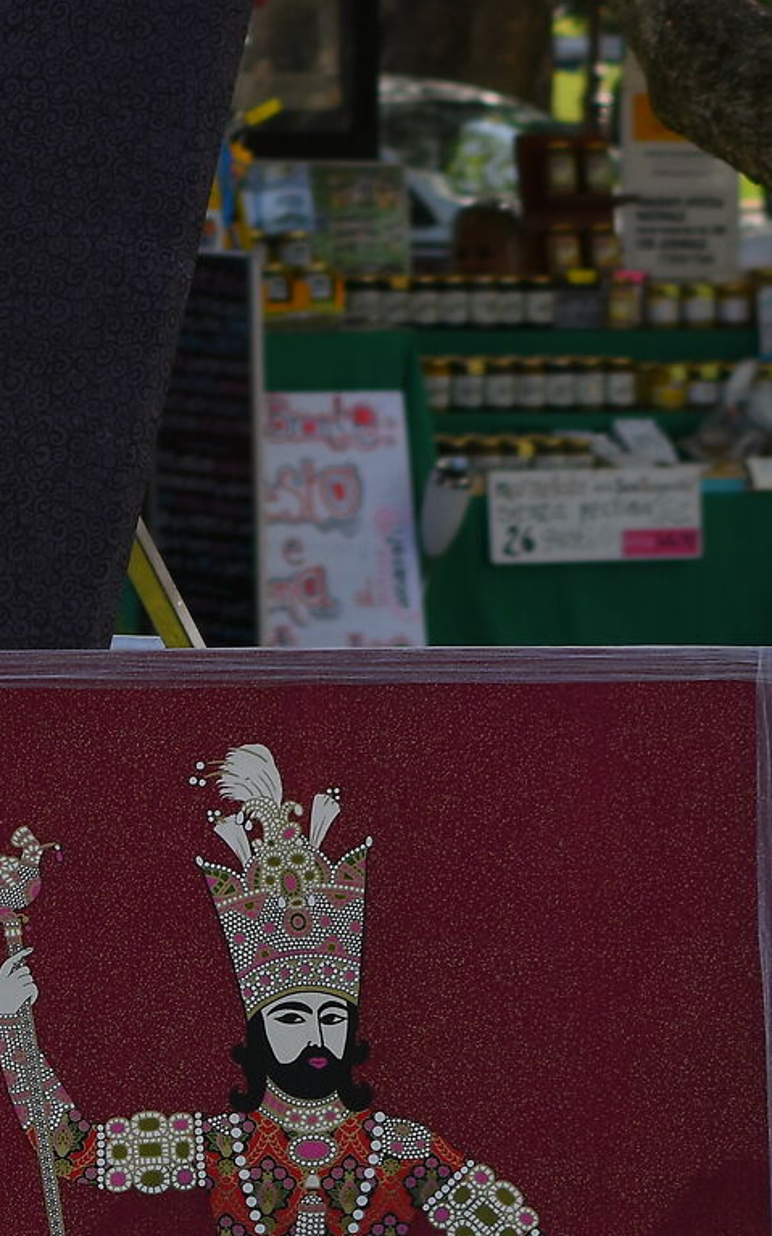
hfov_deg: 3.9
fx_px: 11284
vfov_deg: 6.3
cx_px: -658
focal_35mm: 335
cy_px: 1022
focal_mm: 70
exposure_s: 1/200
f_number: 6.3
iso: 100
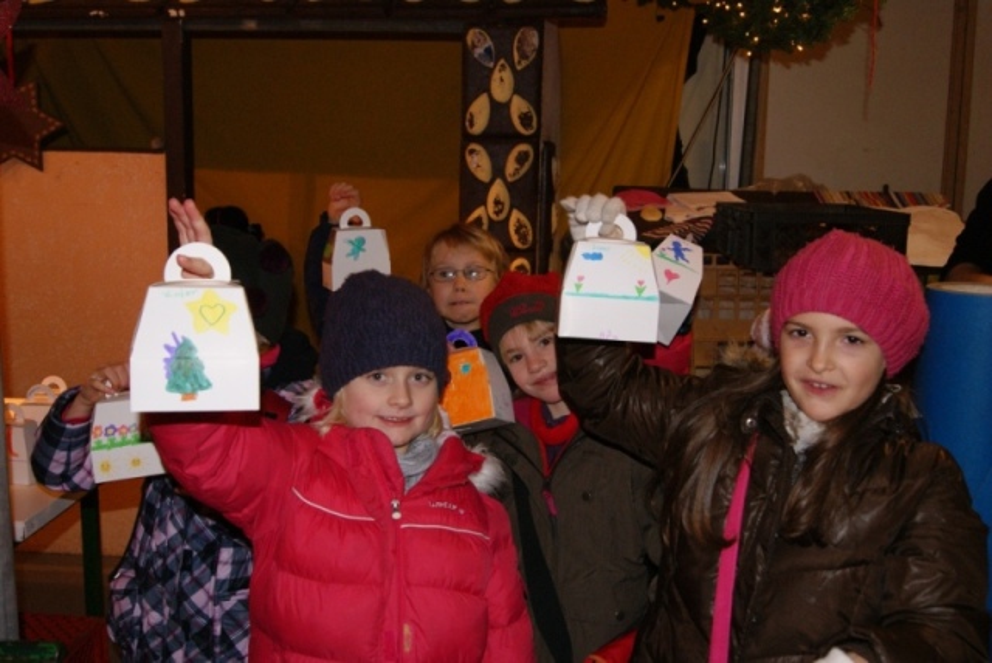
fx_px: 993
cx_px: 496
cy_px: 332
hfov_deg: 53.1
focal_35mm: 36
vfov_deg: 36.9
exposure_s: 1/60
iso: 400
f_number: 5.6
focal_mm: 24
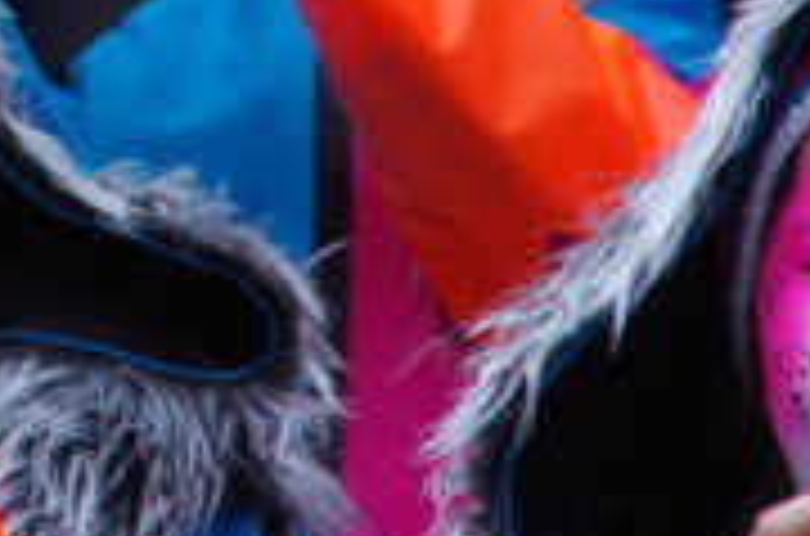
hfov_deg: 2.5
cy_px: -164
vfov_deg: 1.6
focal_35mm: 834
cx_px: -148
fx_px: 18716
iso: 1600
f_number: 10
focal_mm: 200
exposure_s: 1/250
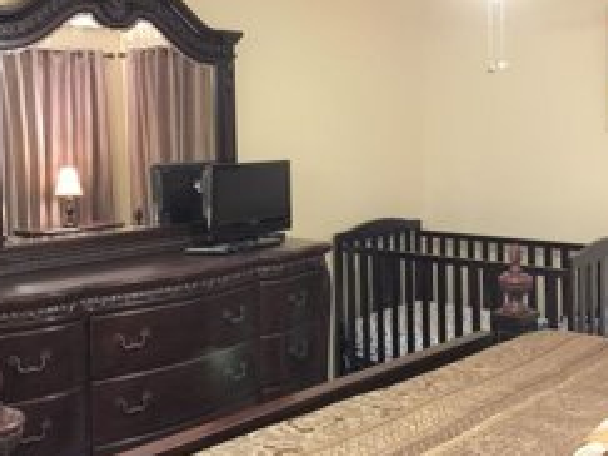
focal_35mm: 43
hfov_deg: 43.6
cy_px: 173
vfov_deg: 33.4
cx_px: 370
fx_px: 755
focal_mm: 4.15
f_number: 2.2
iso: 100
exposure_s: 1/8
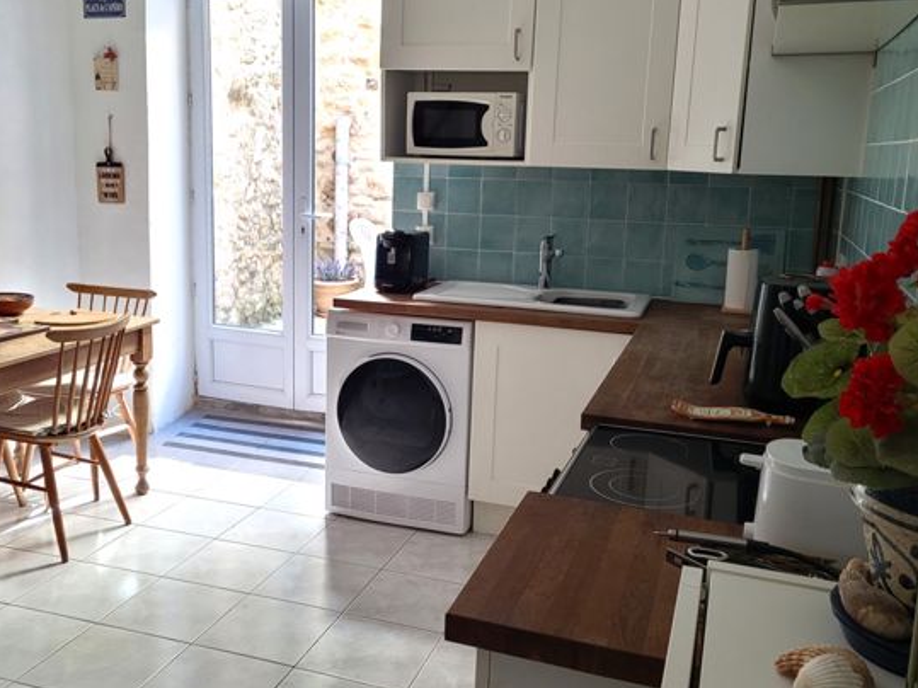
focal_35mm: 34
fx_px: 901
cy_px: 337
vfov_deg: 41.8
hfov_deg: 53.8
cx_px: 404
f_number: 1.8
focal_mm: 5.4
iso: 640
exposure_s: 1/25
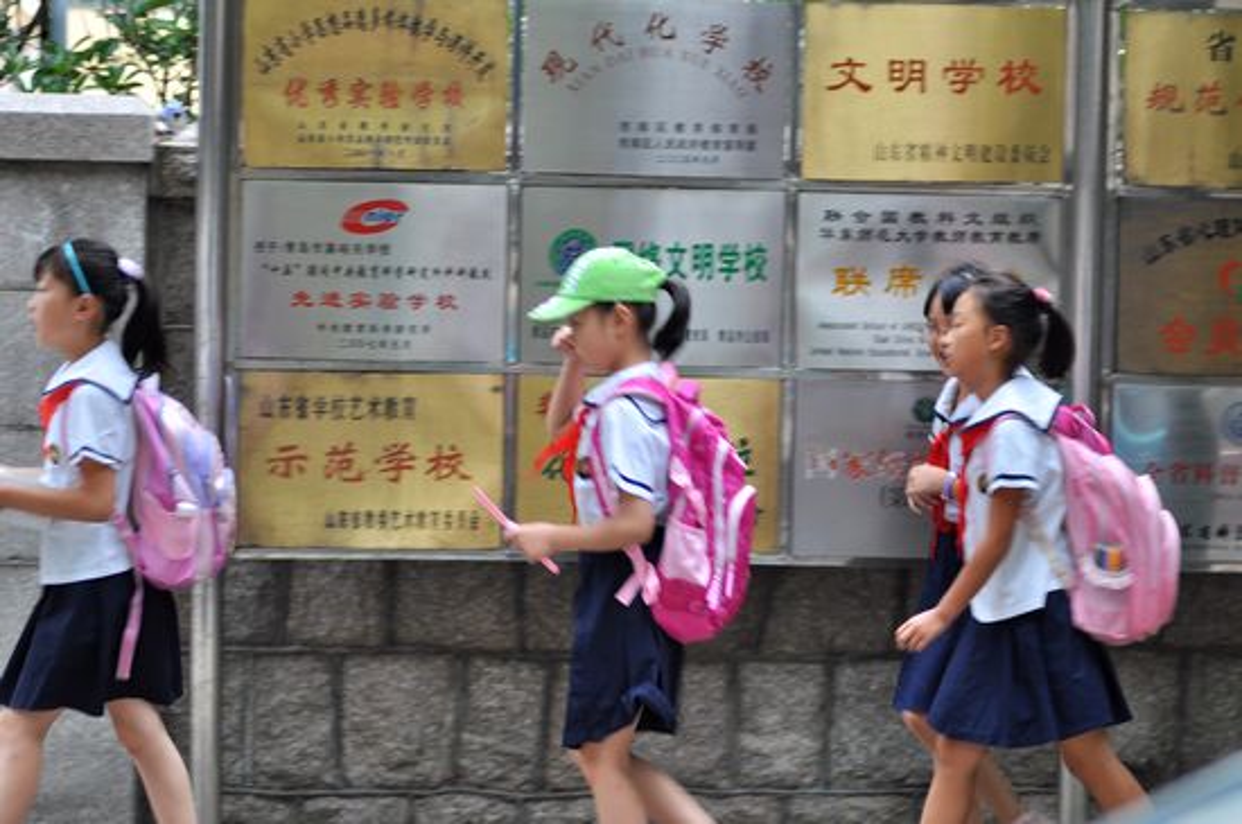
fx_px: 4444
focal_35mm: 129
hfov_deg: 15.9
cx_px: 621
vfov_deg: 10.6
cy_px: 412
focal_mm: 86
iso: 200
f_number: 2.8
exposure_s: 1/50
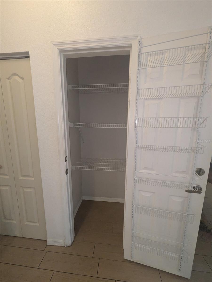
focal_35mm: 14
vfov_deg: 102.0
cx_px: 106
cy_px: 141
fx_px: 114
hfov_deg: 85.7
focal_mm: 1.83
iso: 906
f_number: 2.2
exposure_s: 1/120
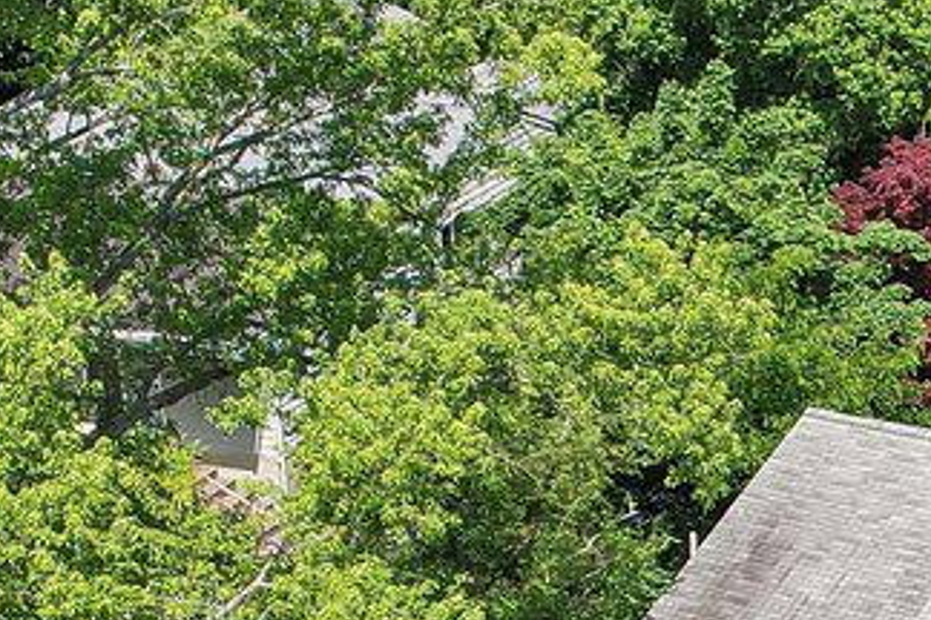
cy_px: 702
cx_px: 1210
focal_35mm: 139
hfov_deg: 14.2
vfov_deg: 9.8
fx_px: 3594
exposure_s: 1/1250
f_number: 2.8
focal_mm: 8.4
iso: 110
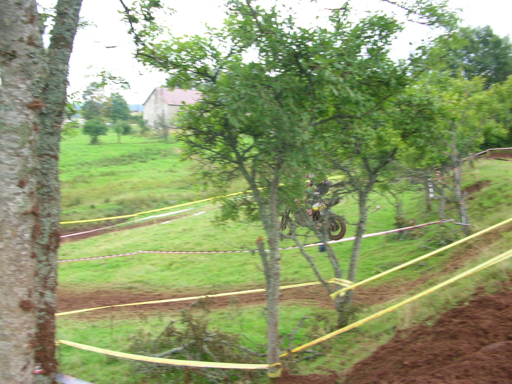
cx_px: 256
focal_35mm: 35
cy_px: 192
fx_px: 518
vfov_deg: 40.7
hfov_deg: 52.6
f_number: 2.8
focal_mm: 5.8
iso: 50
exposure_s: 1/117
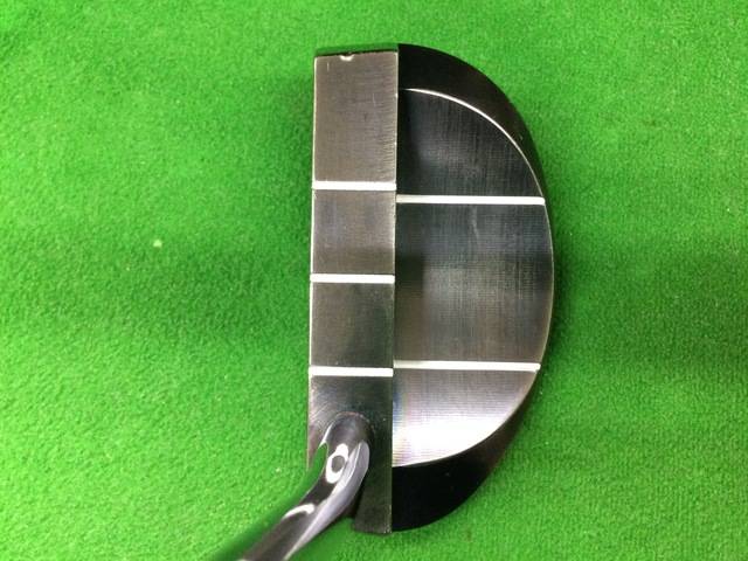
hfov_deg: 58.4
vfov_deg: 45.4
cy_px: 280
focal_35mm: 31
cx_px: 374
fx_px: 670
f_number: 2.4
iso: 200
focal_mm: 3.3
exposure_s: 1/24
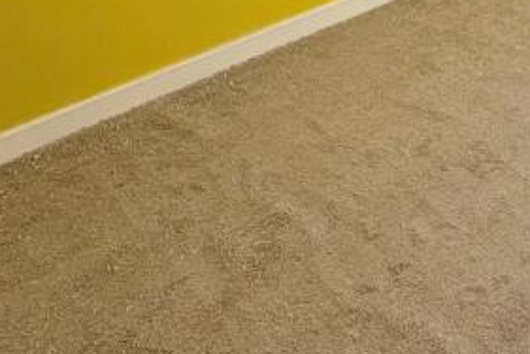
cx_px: 413
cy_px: -237
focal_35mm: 53
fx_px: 781
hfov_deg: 36.4
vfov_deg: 20.2
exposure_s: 1/100
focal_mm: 2.22
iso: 160
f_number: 2.2
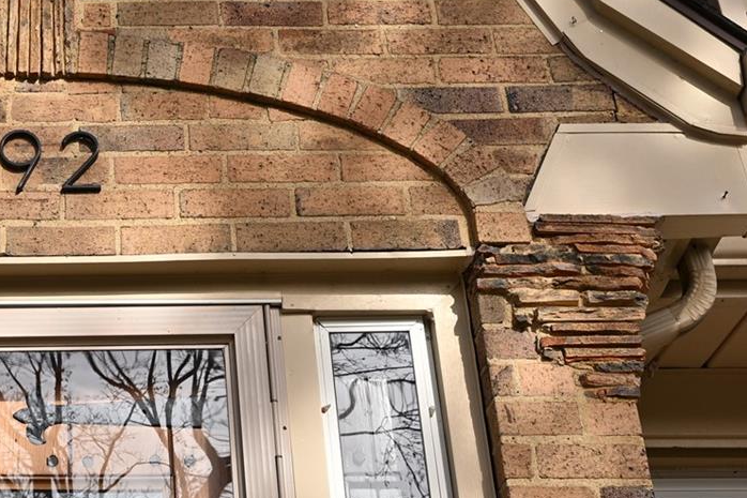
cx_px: -21
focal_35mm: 88
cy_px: -101
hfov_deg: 22.2
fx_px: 1825
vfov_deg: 15.0
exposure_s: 1/200
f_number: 9
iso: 125
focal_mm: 30
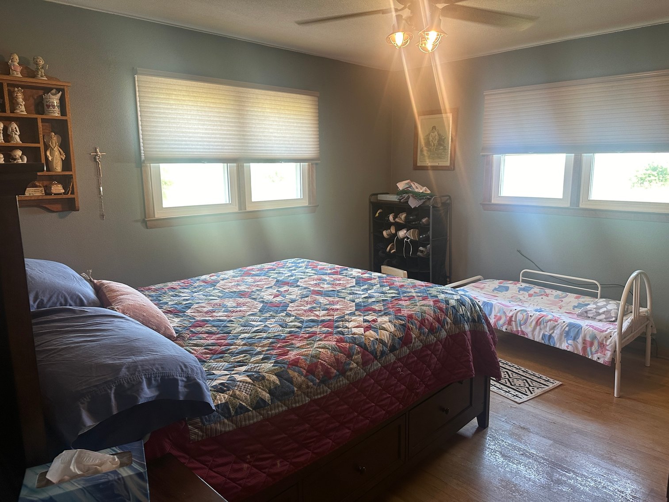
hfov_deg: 71.6
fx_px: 464
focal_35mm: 24
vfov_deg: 56.8
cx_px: 334
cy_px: 251
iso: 160
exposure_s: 1/60
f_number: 1.78
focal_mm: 6.86
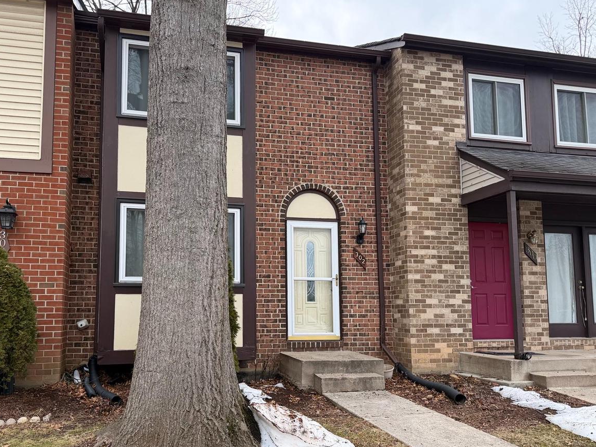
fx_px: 517
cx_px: 267
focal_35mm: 30
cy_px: 259
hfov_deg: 59.8
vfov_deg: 46.6
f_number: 1.78
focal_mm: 6.76
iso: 100
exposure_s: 1/421
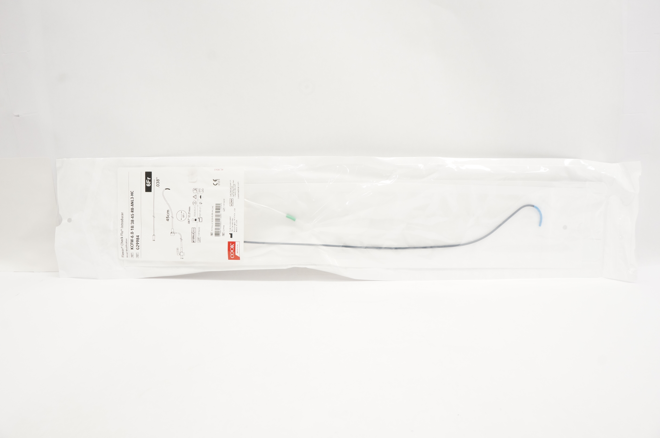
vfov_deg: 47.8
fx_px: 494
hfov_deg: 67.4
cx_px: 330
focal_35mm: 27
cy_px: 219
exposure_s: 1/40
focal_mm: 18
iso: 800
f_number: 10
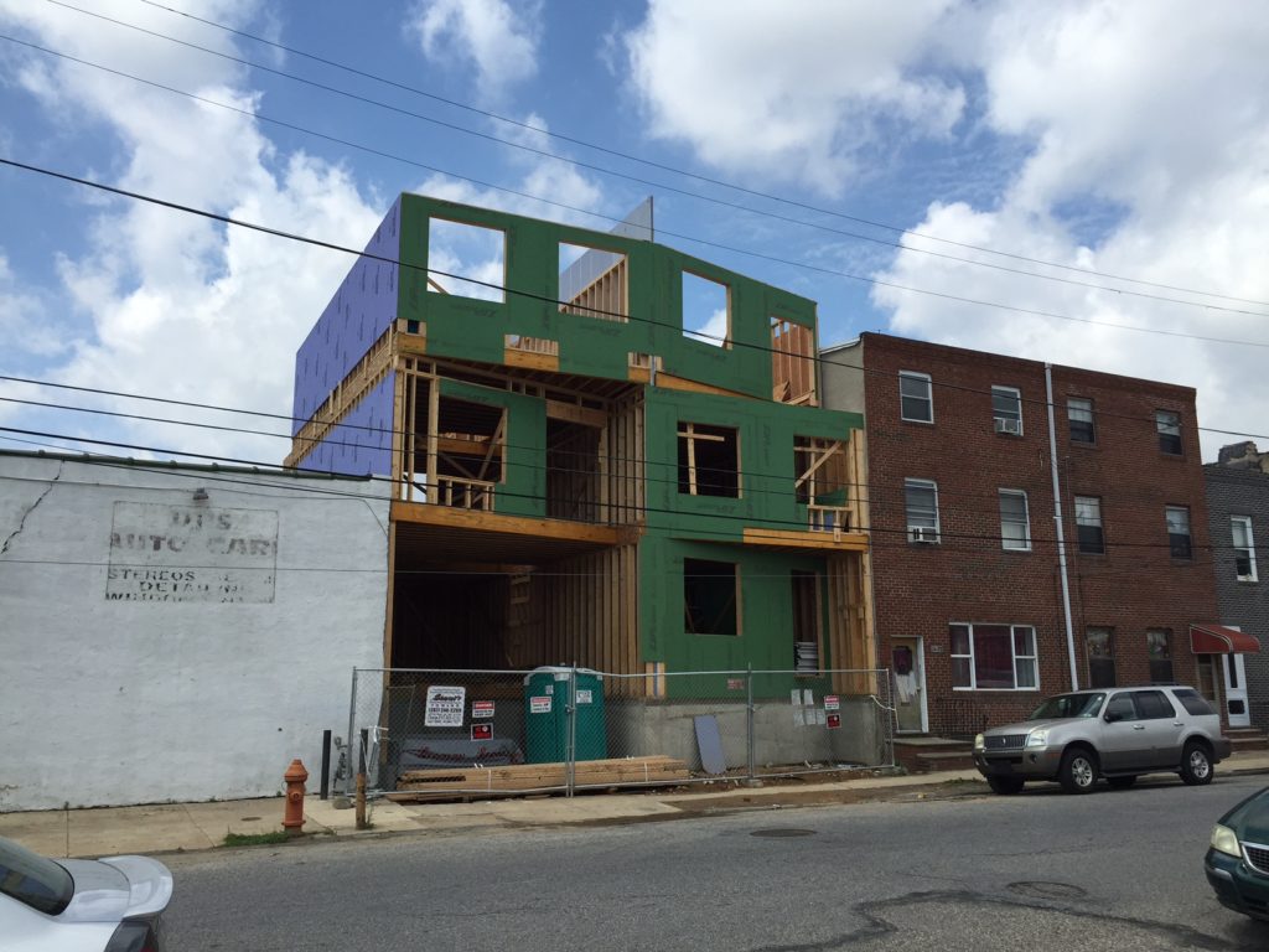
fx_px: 1063
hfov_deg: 61.7
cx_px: 634
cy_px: 476
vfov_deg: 48.2
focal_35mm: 29
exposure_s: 1/2639
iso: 32
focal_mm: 4.15
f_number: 2.2
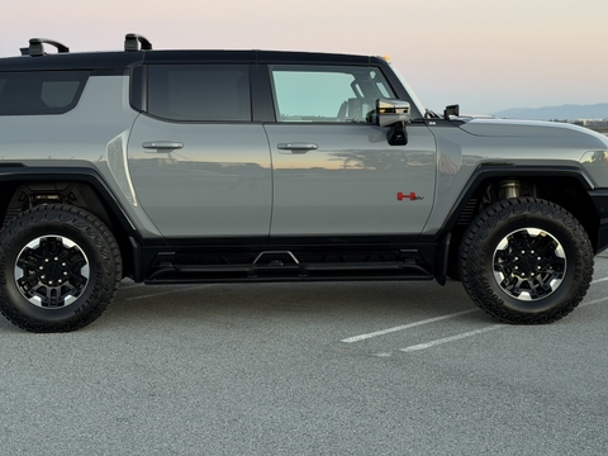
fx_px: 1124
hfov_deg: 30.3
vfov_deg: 22.9
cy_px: 175
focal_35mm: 64
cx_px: 279
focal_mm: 6.76
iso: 100
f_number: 1.78
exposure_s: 1/64
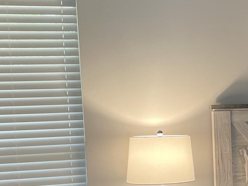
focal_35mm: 85
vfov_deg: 17.1
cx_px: 267
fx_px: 609
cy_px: 161
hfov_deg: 21.9
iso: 160
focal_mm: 4.2
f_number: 1.6
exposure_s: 1/60
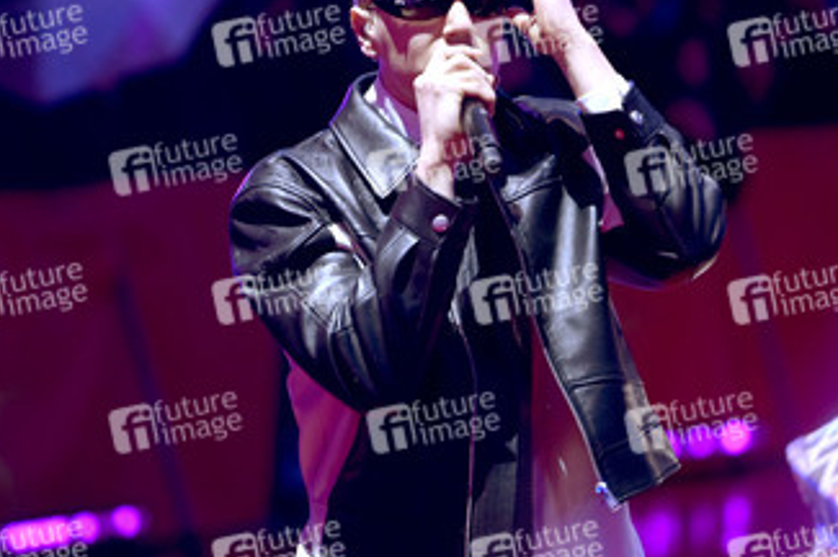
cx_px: 468
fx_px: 5488
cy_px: 230
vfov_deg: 5.8
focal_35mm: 236
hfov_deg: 8.7
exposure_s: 1/320
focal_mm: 170
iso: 1000
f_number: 3.5
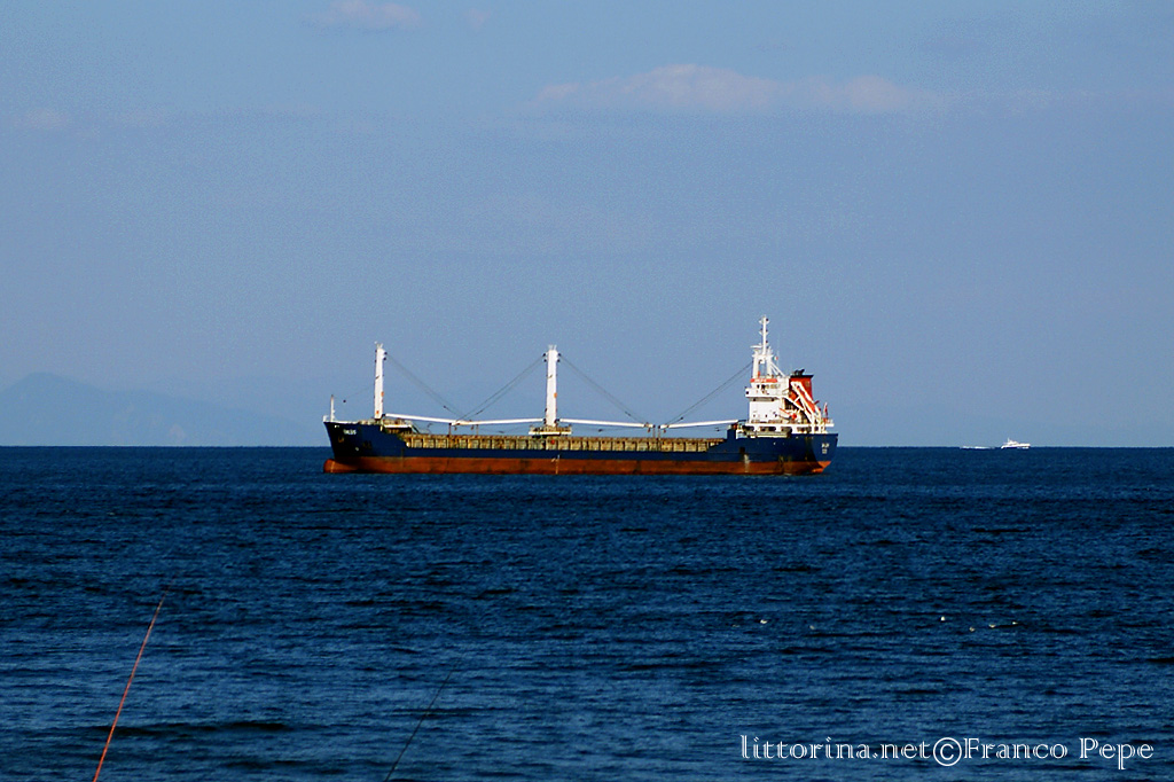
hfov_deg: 16.1
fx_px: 4156
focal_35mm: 128
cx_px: 587
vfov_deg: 10.7
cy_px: 391
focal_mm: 85
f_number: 5.6
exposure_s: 1/640
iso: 100
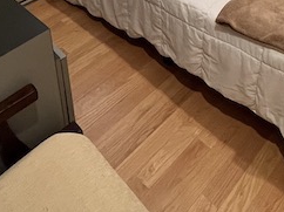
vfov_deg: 23.5
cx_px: 176
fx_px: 352
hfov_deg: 43.6
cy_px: -137
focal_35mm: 43
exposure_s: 1/60
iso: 400
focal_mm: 1.57
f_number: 1.8
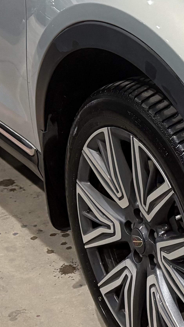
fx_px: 842
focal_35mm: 97
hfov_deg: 11.7
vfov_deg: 21.6
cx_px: 309
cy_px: 39
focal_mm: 5.96
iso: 250
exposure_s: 1/50
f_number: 1.6
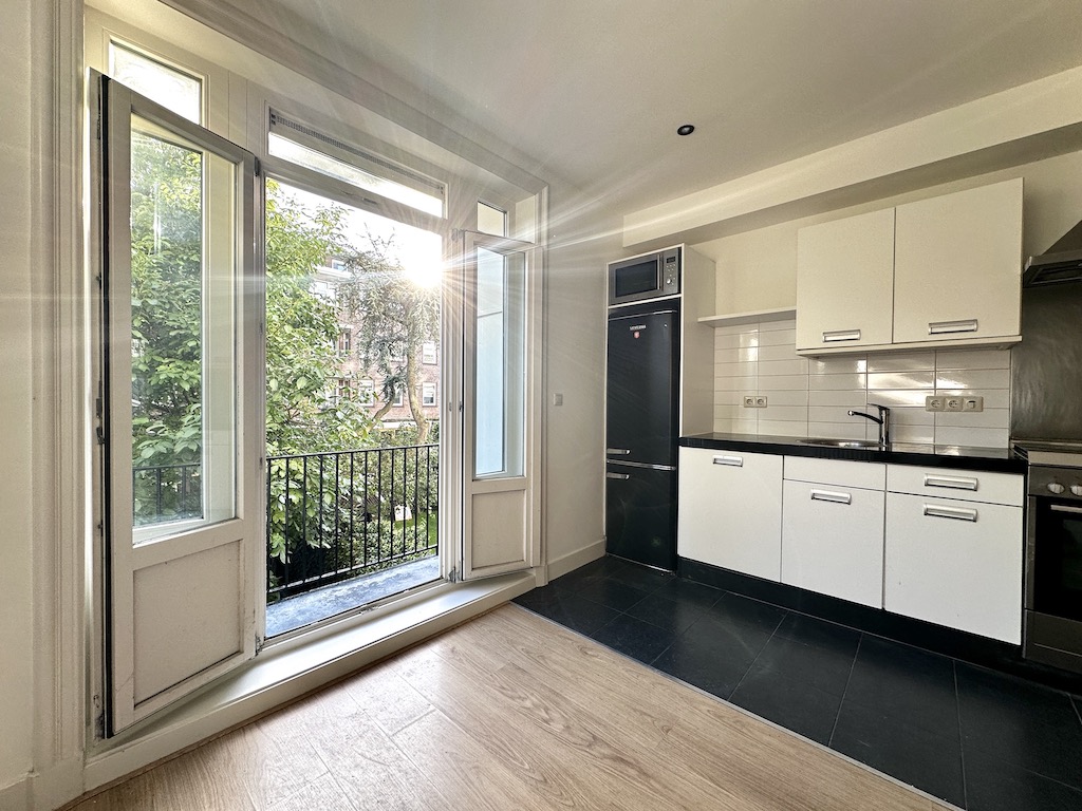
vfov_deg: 85.7
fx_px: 438
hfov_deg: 102.1
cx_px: 541
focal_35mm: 14
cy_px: 406
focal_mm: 2.22
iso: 50
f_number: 2.2
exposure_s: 1/99
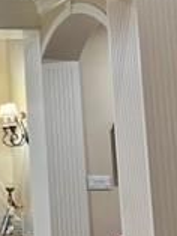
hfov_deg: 12.3
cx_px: -182
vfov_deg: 18.1
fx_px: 722
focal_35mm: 106
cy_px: 2
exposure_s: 1/60
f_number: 1.5
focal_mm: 5.7
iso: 100
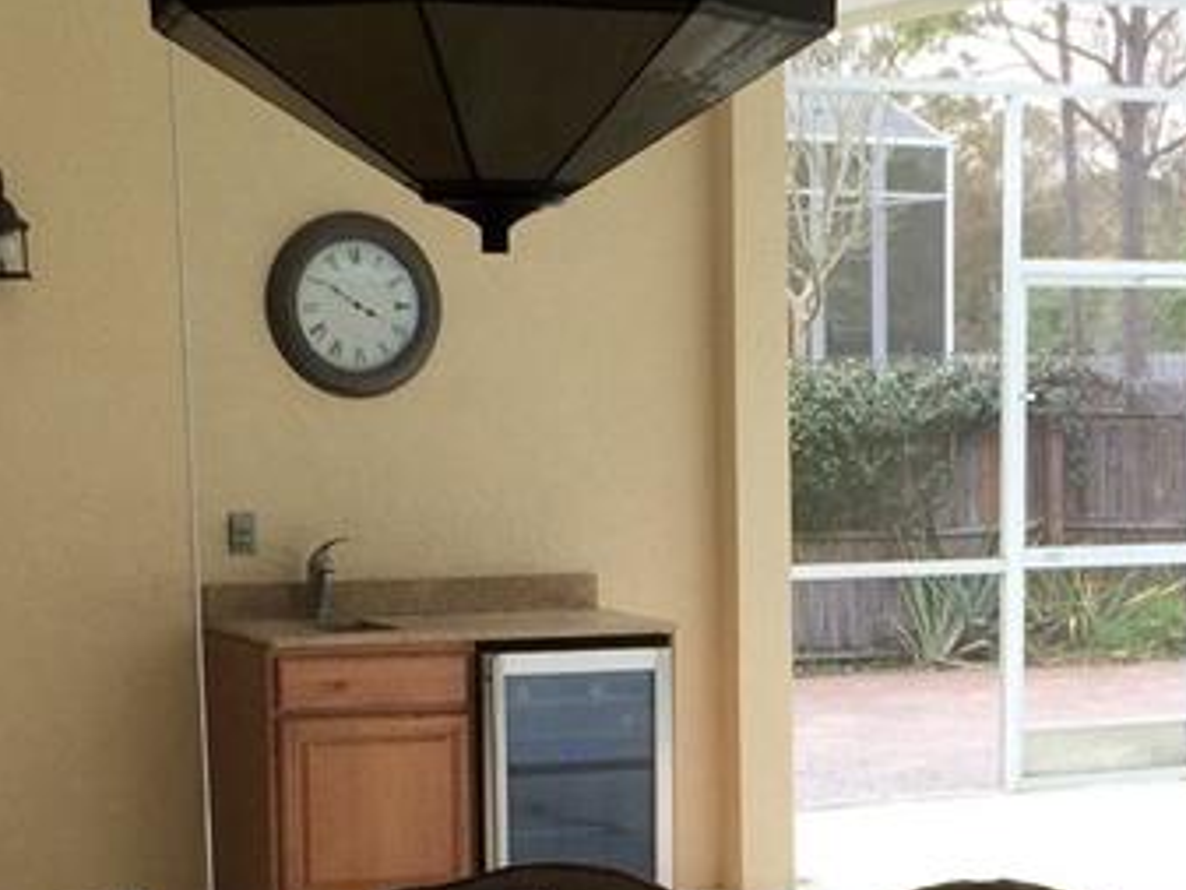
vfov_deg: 16.3
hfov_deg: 22.0
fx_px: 3016
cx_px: 897
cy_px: 996
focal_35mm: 88
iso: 40
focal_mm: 4.15
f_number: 2.2
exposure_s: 1/120
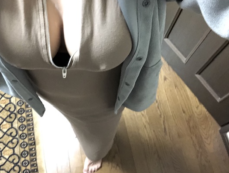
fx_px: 258
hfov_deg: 47.5
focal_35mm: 39
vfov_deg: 36.8
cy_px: 74
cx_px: 90
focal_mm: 2.87
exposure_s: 1/17
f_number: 2.2
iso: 640
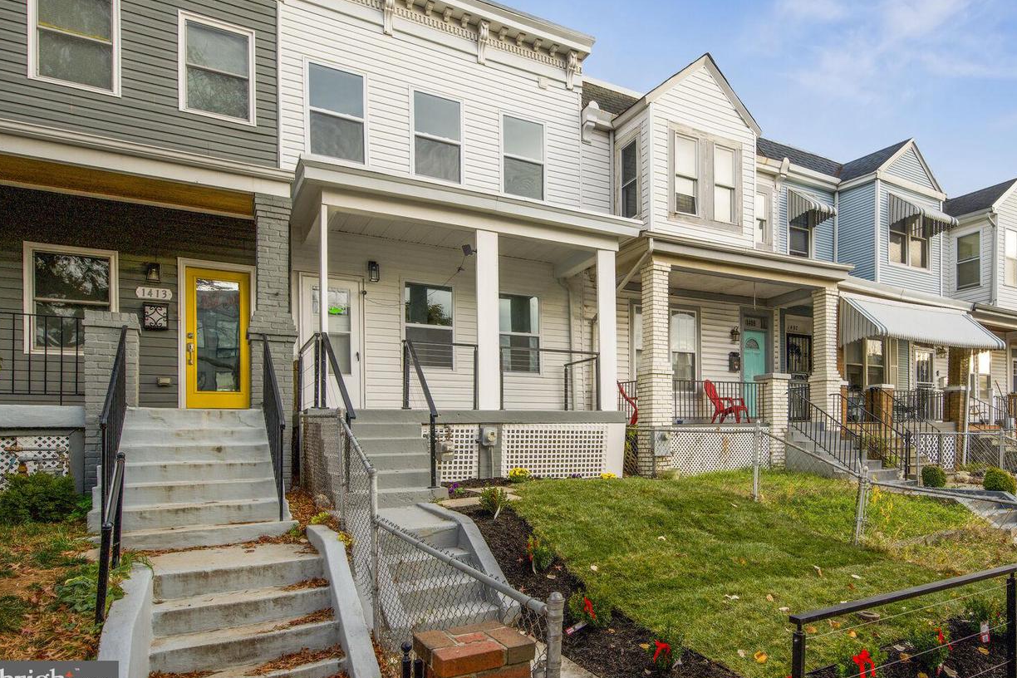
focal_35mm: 21
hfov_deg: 81.7
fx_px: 582
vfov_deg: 60.3
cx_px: 587
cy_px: 304
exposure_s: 1/60
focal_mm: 17.5
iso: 200
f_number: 9
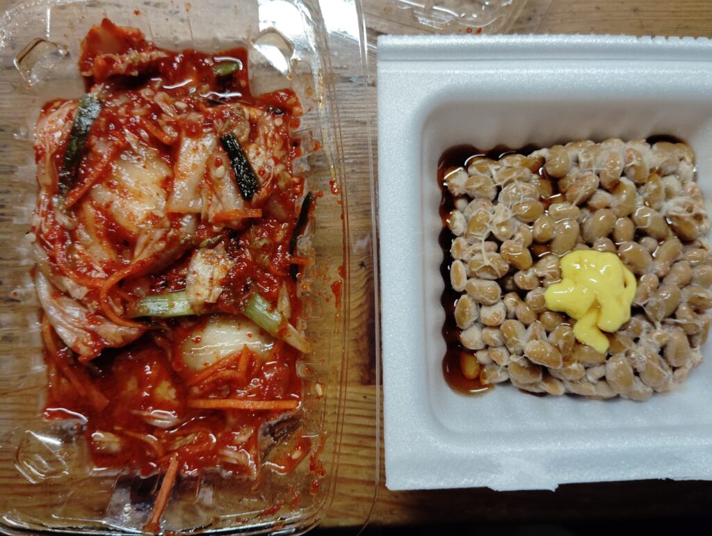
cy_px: 268
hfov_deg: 63.4
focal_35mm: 28
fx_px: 577
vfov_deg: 49.9
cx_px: 356
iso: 567
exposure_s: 1/100
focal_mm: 4.22
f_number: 1.8
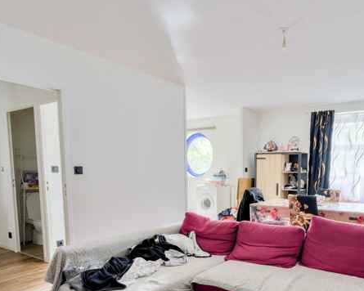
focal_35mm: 27
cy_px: 202
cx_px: 243
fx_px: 291
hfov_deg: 62.5
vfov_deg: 51.8
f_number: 8
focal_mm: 16
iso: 800
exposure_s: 1/40
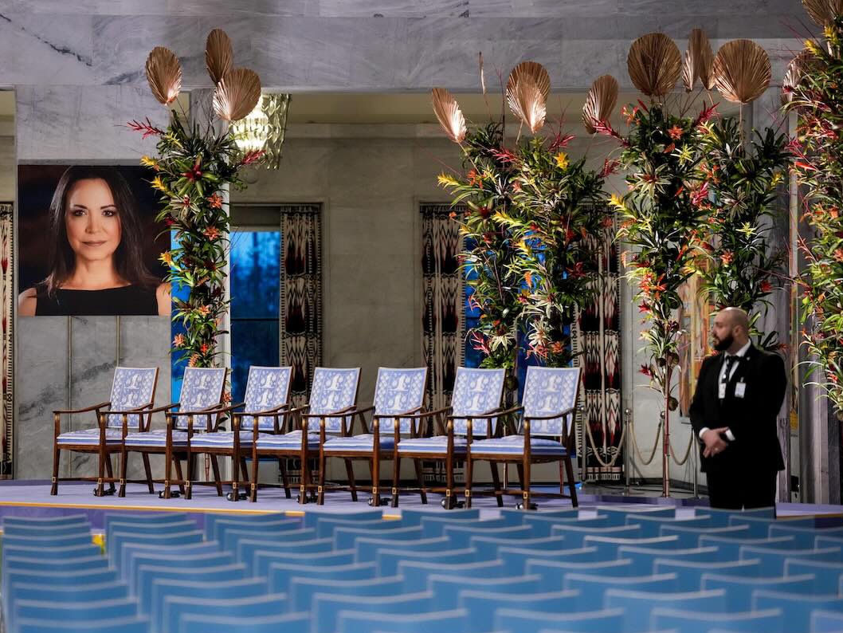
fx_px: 3824
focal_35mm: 157
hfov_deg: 12.6
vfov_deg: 9.5
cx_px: 375
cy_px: 318
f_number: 2.8
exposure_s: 1/250
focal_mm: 144
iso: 4000
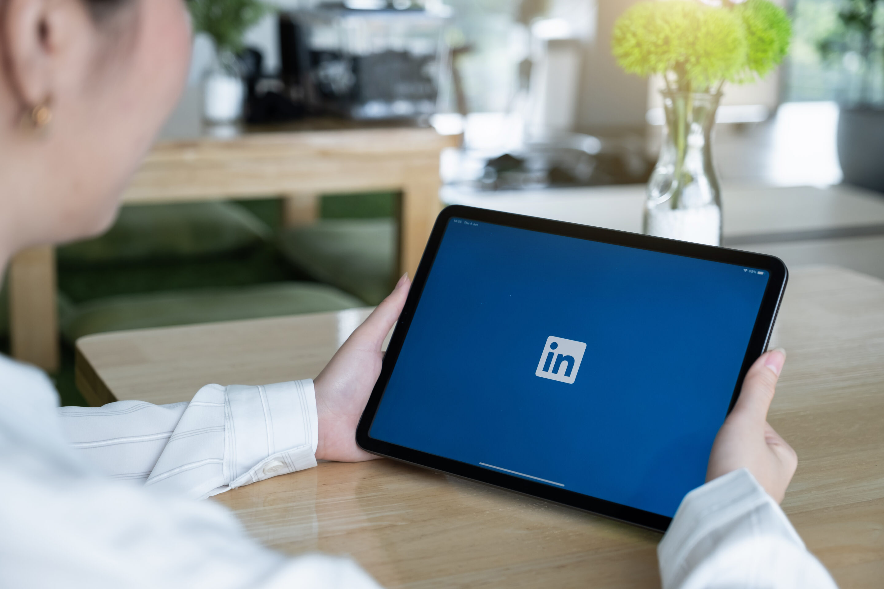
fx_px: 1424
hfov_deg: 34.5
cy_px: 294
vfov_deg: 23.4
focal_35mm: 58
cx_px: 442
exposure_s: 1/250
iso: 320
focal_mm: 38.8
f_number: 2.8
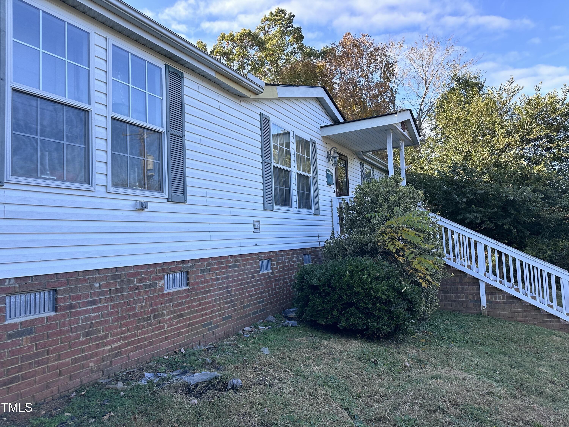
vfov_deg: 56.8
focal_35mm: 24
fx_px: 394
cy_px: 214
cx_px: 284
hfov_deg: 71.6
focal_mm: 6.86
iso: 80
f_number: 1.78
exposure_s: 1/745
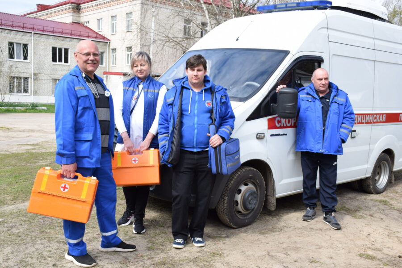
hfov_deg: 49.6
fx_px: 435
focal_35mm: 39
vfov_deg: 34.2
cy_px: 134
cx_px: 201
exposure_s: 1/250
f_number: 8
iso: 200
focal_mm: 26
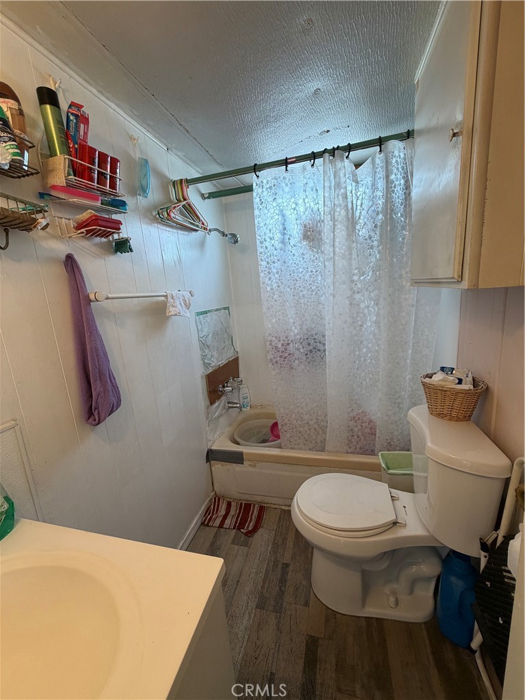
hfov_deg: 85.7
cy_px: 350
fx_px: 283
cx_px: 262
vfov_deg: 102.1
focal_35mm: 14
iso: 125
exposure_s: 1/120
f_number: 2.2
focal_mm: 2.22
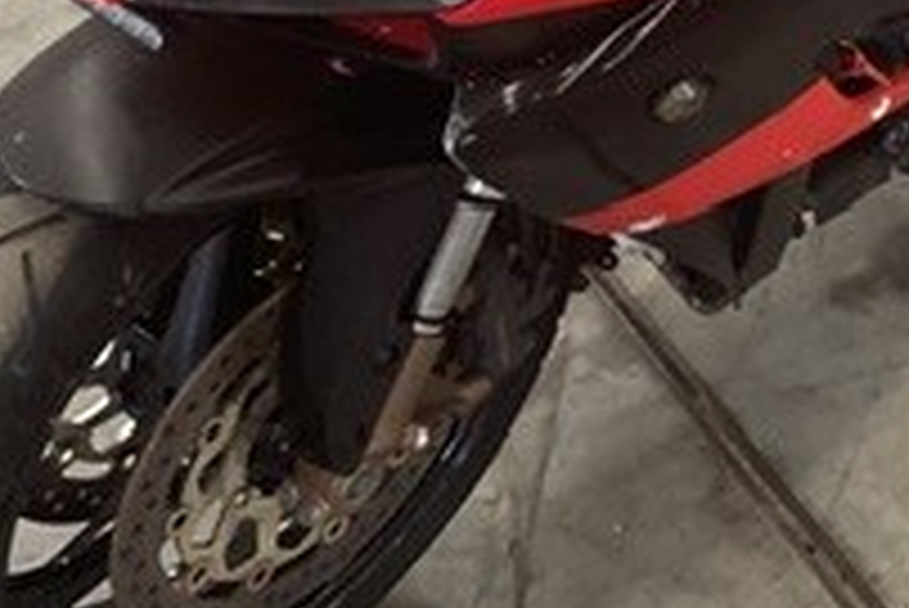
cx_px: 788
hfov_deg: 19.7
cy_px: -50
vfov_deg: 13.2
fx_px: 2577
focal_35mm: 102
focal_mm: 3.3
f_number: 2.4
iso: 250
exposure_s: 1/50
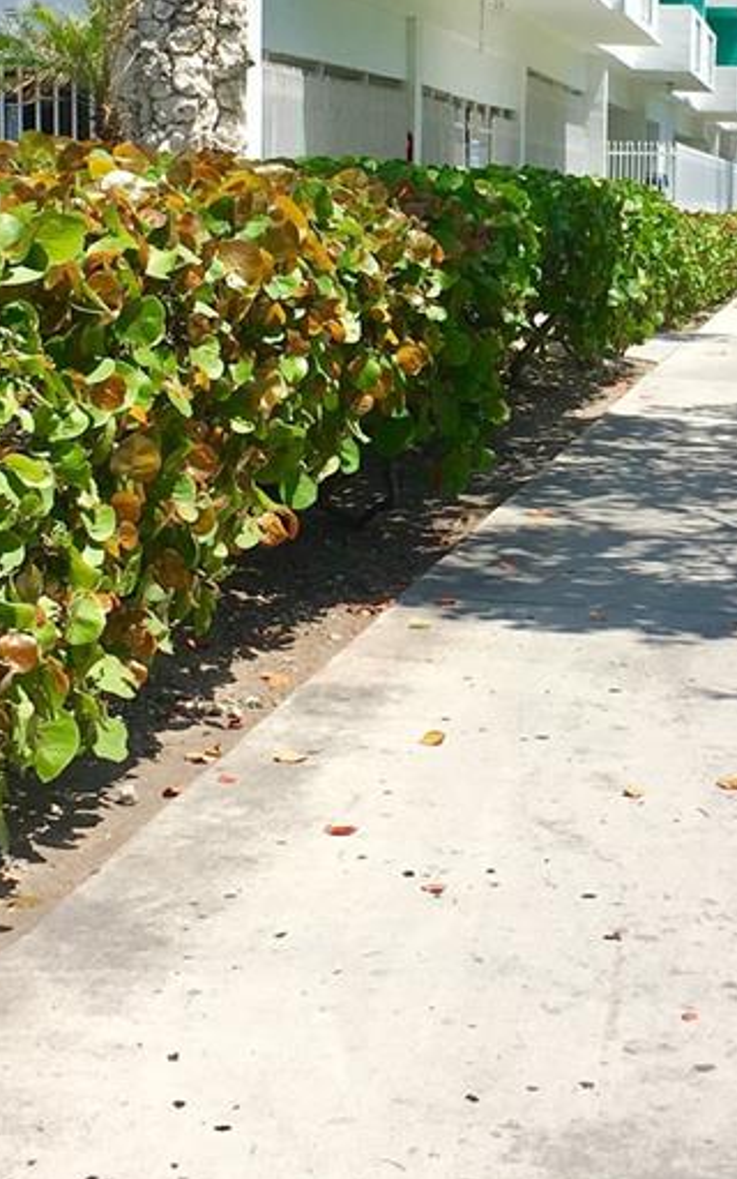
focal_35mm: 72
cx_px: 557
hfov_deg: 18.0
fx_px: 2314
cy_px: 380
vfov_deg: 28.4
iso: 25
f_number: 2.2
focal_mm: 4.15
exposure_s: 1/2404
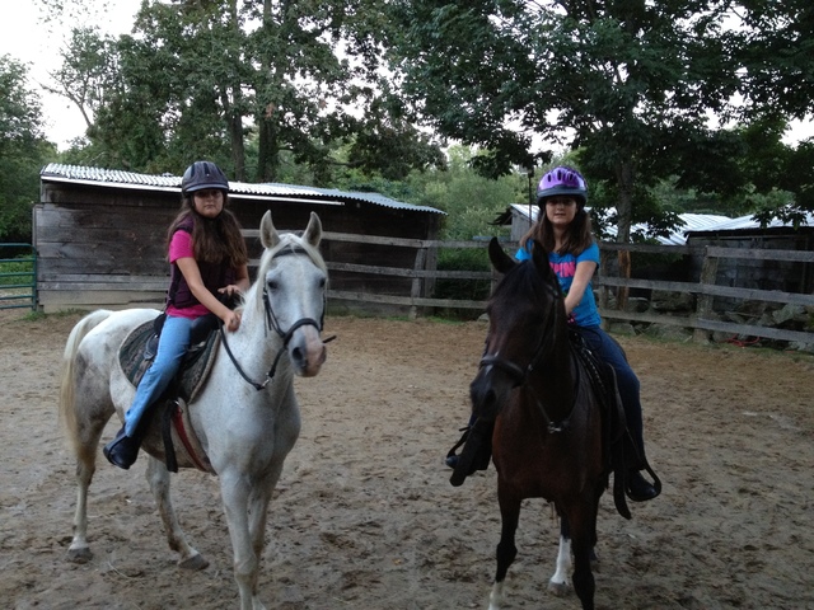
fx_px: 823
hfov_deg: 52.6
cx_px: 407
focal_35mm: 35
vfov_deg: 40.7
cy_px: 305
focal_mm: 4.28
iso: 250
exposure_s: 1/20
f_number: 2.4
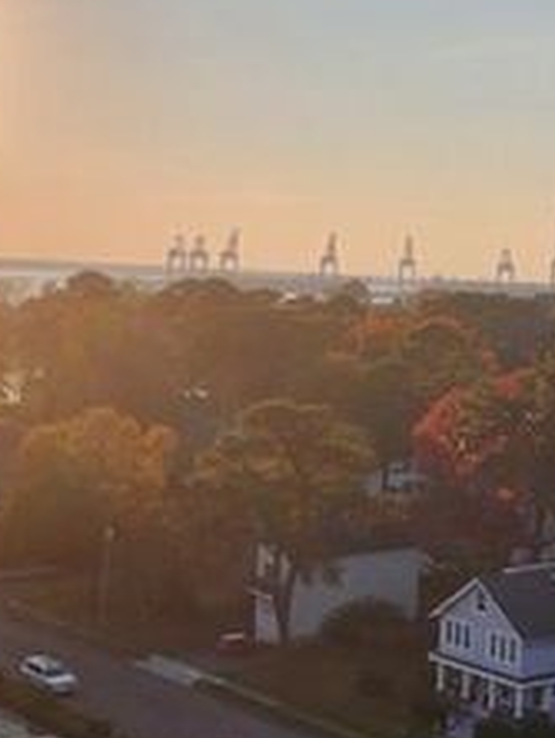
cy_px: 321
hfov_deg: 21.3
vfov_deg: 28.1
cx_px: 302
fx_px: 1472
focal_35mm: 69
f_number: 1.8
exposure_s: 1/3737
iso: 20
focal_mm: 5.4
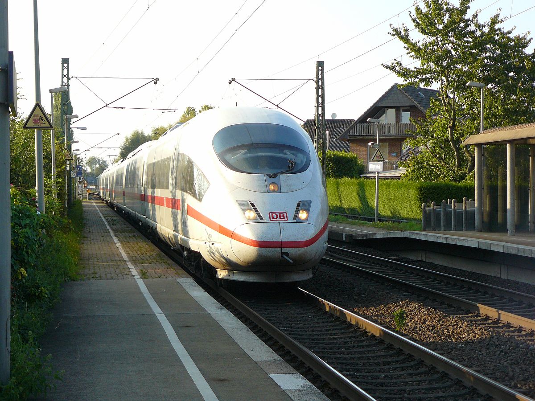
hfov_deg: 21.1
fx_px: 1437
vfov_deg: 15.9
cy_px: 200
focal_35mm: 93
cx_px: 268
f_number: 3.2
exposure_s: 1/500
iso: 125
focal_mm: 15.5
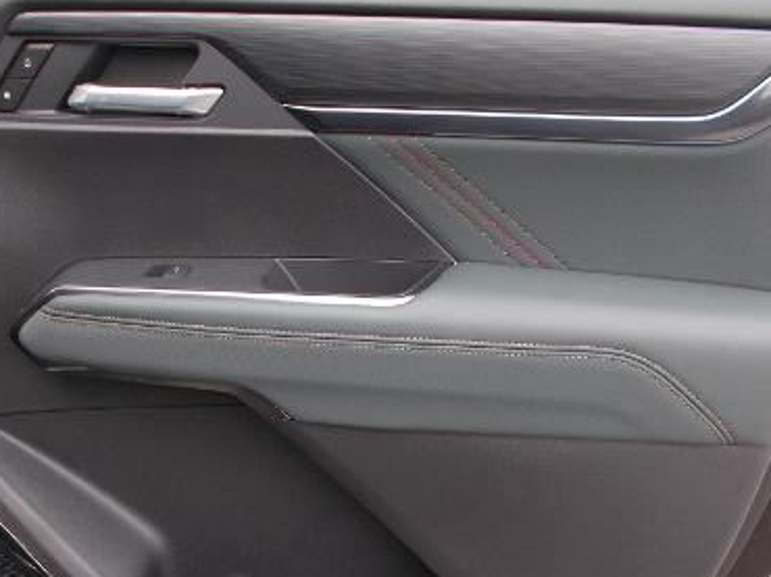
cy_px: 373
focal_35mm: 45
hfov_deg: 42.1
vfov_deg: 31.9
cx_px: 354
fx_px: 1002
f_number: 3.2
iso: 80
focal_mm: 4.6
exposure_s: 1/125
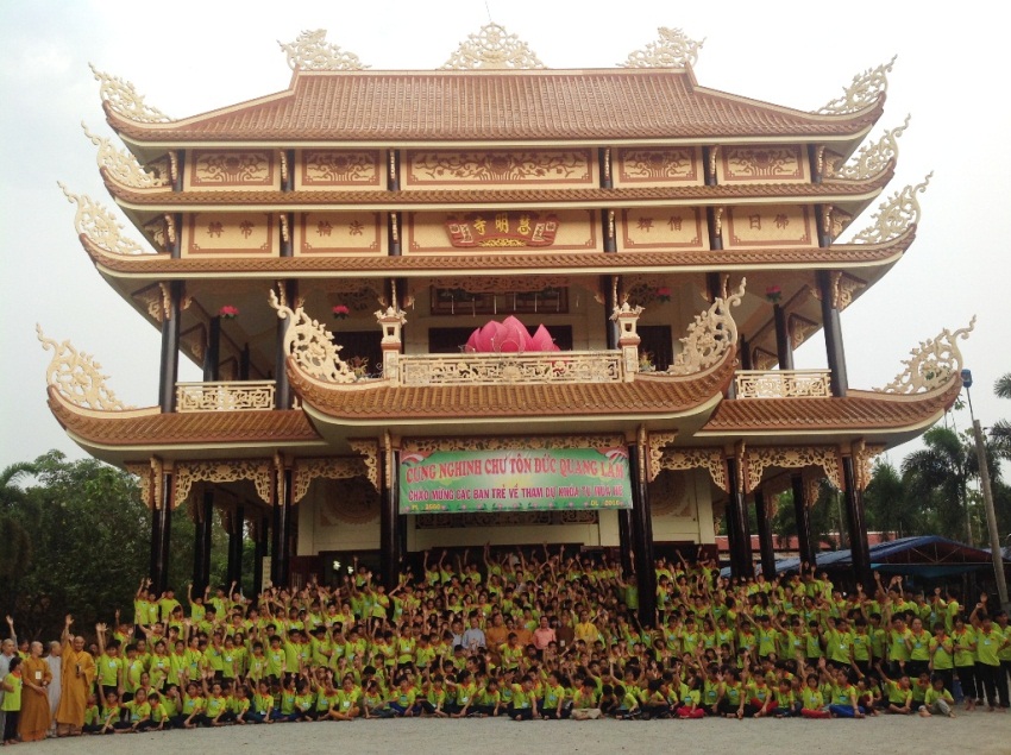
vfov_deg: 40.6
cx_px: 506
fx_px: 1021
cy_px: 378
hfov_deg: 52.7
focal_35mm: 35
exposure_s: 1/163
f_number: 2.4
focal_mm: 4.28
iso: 50
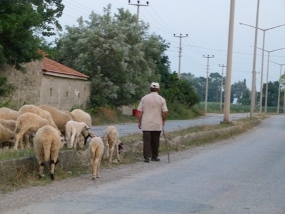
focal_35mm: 111
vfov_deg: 13.3
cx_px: 142
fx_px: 914
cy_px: 107
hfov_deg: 17.7
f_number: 3.5
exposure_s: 1/500
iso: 800
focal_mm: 20
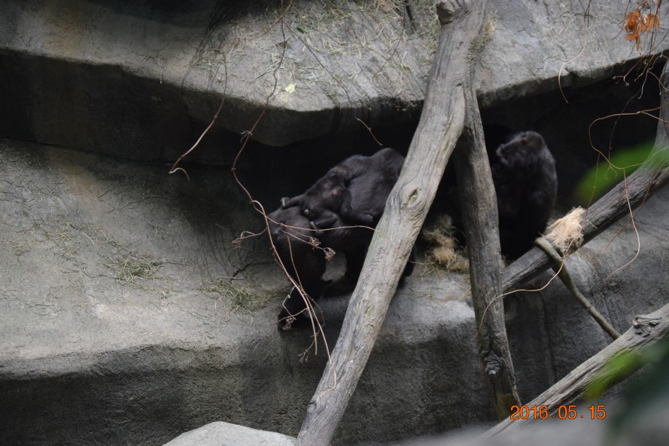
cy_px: 223
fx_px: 1951
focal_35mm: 105
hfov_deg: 19.5
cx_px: 334
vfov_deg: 13.0
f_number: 4.2
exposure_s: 1/125
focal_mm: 70
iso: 1800
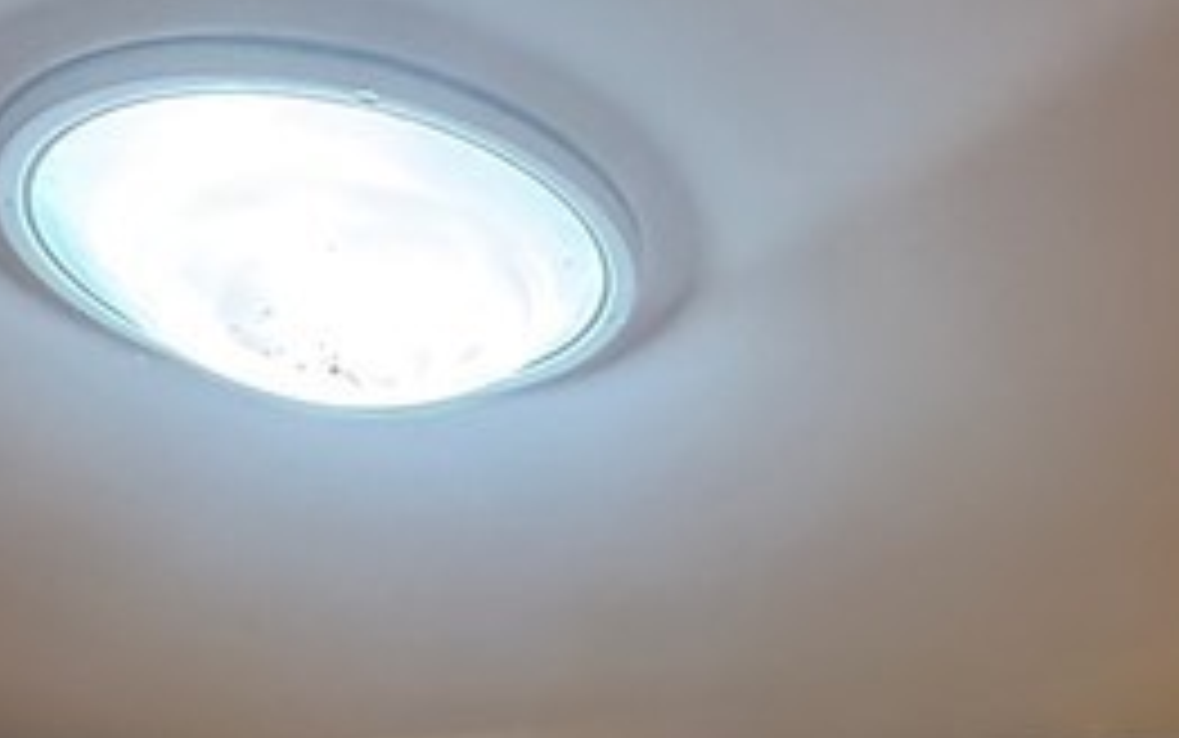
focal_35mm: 58
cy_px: 1404
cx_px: 810
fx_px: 1864
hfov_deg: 34.7
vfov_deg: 17.3
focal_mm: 2.22
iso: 500
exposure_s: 1/120
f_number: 2.2
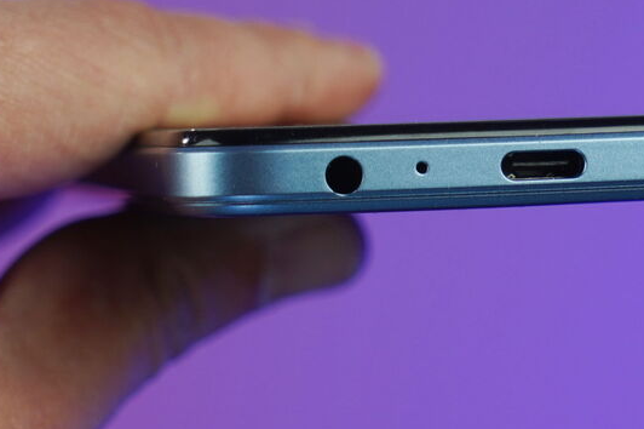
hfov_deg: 18.6
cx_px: 484
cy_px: 177
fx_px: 1949
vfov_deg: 12.5
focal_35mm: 109
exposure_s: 1/125
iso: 400
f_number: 6.3
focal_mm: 70
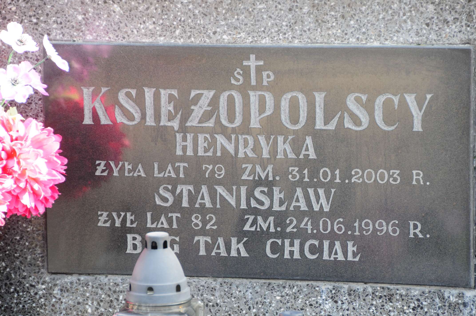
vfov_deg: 5.4
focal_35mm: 255
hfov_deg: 8.1
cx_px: 238
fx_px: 3368
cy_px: 158
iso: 360
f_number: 7.1
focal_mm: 170
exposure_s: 1/80
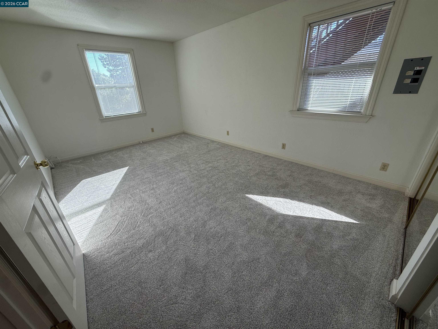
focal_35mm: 14
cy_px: 164
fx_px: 177
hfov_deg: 102.1
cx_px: 219
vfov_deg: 85.7
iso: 50
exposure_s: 1/158
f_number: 2.2
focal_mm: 2.22
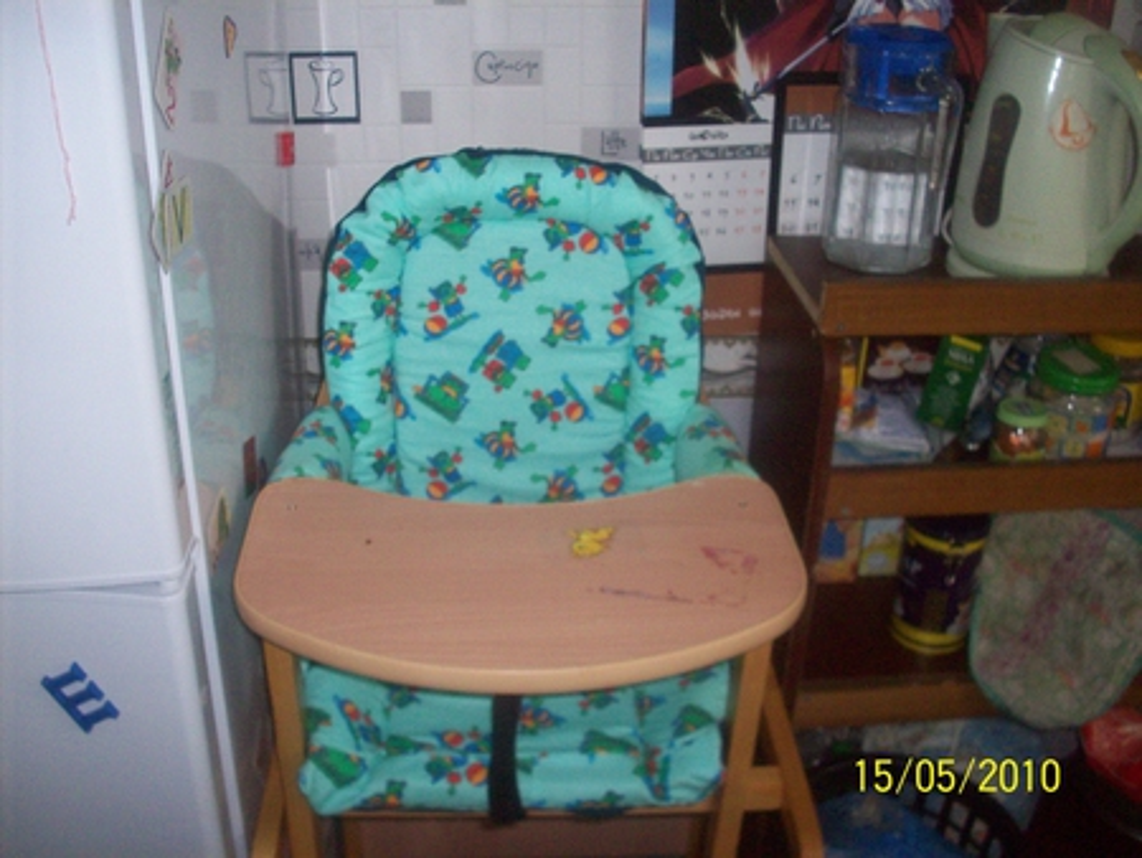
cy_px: 429
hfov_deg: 50.1
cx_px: 571
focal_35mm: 37
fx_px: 1221
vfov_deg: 38.7
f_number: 2.8
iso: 200
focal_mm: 6.2
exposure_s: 1/64
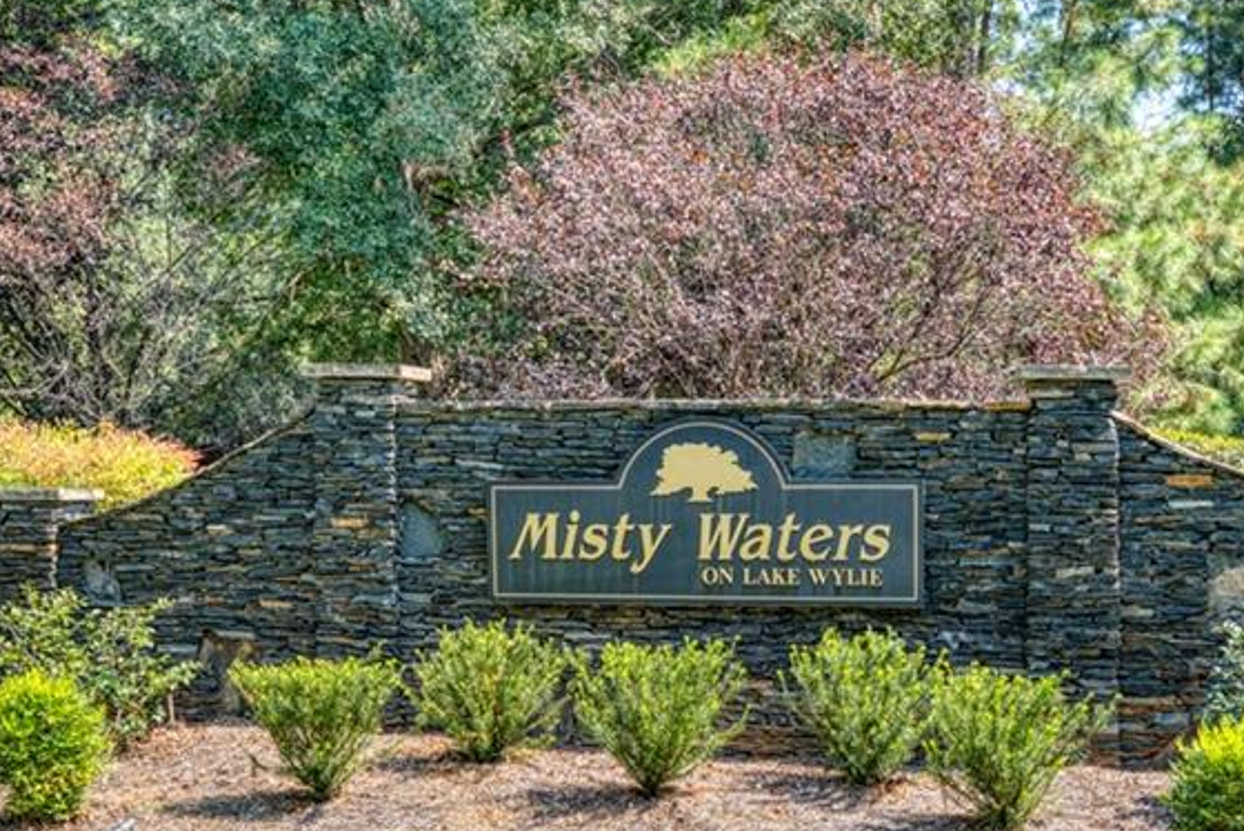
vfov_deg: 25.4
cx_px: 671
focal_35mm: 53
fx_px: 1832
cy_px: 548
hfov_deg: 37.5
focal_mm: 29
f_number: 4.5
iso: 100
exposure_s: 1/40
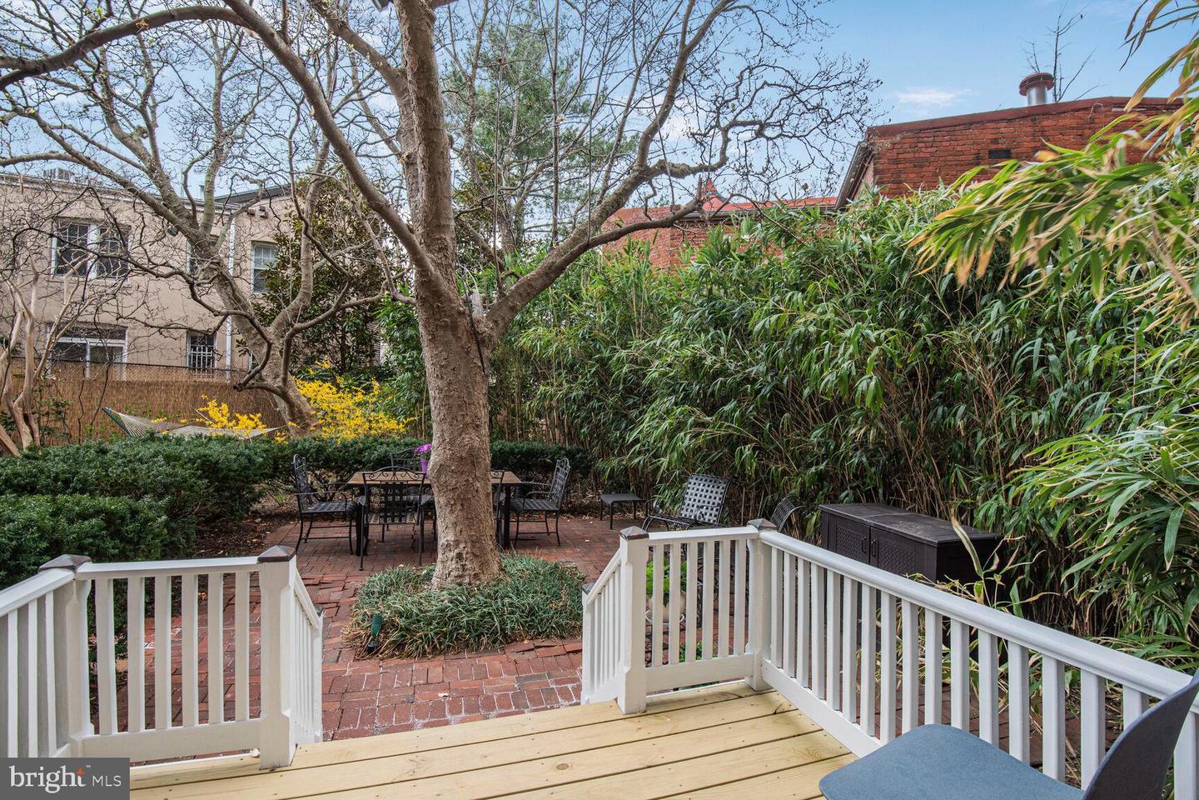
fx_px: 533
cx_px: 600
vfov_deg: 73.7
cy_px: 400
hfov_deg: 96.7
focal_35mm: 16
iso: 640
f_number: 8
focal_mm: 16
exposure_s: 1/40
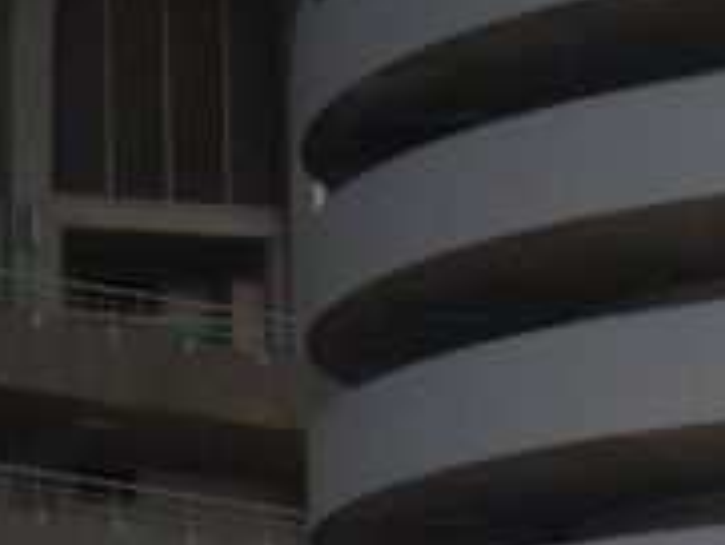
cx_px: -921
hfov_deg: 8.2
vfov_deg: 6.2
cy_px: 1455
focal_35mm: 226
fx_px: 4737
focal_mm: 7.2
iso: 160
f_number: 3.3
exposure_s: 1/1250
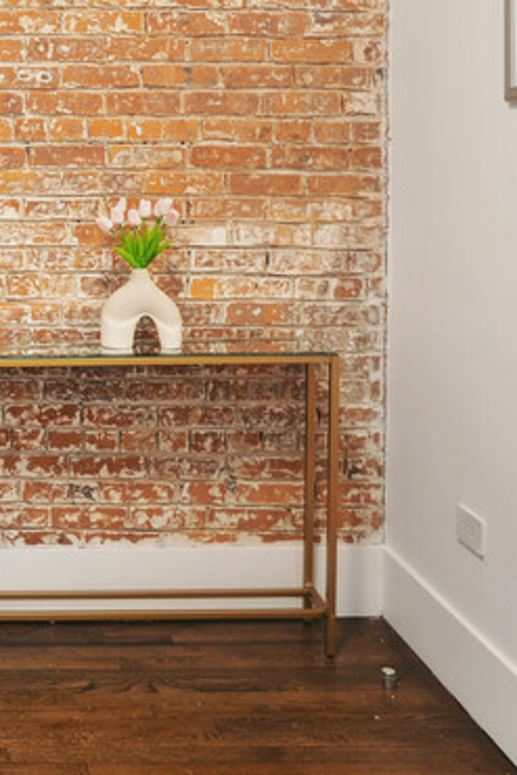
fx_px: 1162
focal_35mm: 54
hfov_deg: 22.9
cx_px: -118
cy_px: 145
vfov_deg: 35.5
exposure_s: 1.6
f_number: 8
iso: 100
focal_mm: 20
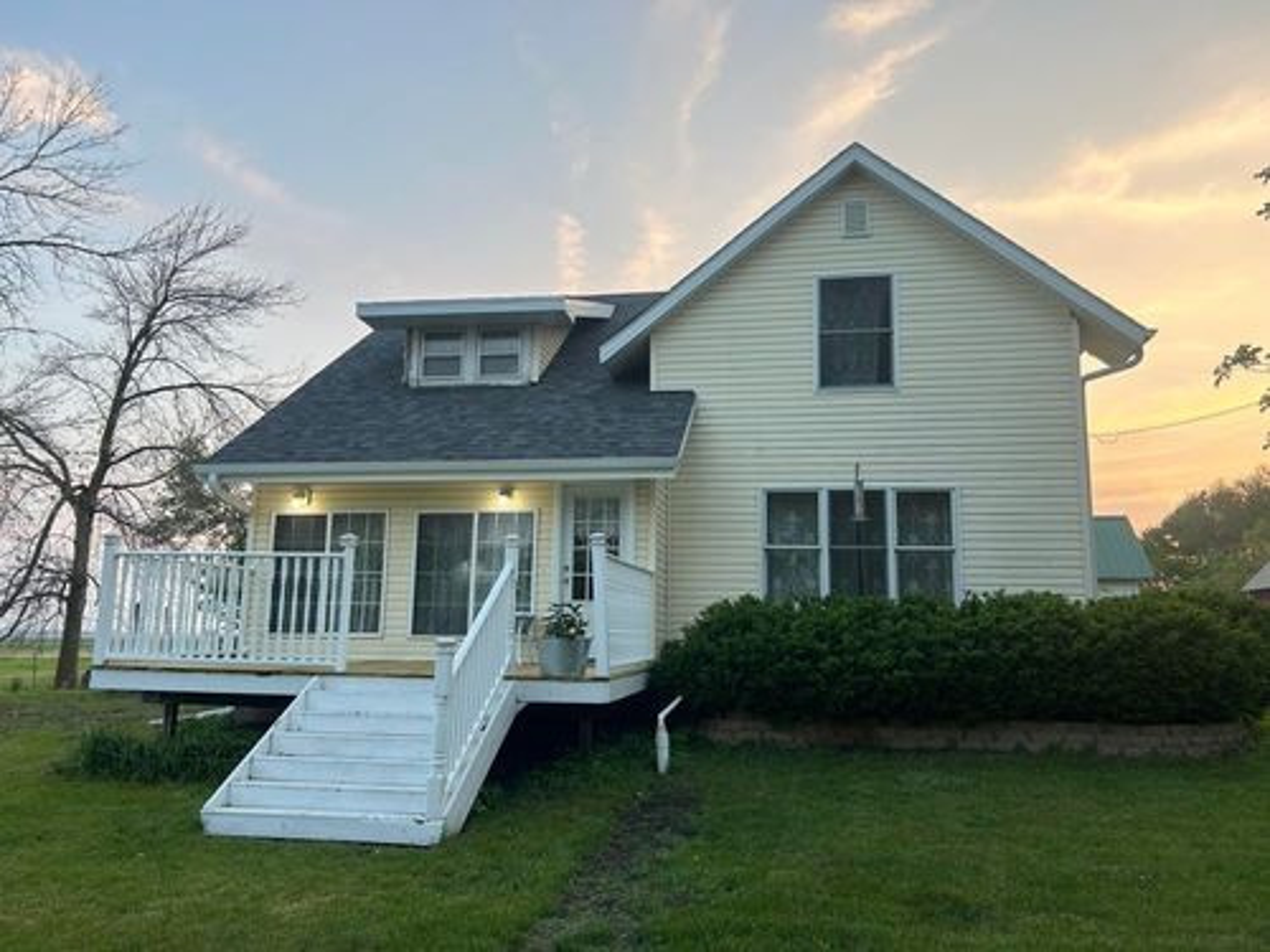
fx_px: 954
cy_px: 476
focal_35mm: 26
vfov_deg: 53.1
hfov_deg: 67.3
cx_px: 635
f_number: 1.5
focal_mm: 5.7
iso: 32
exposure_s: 1/120
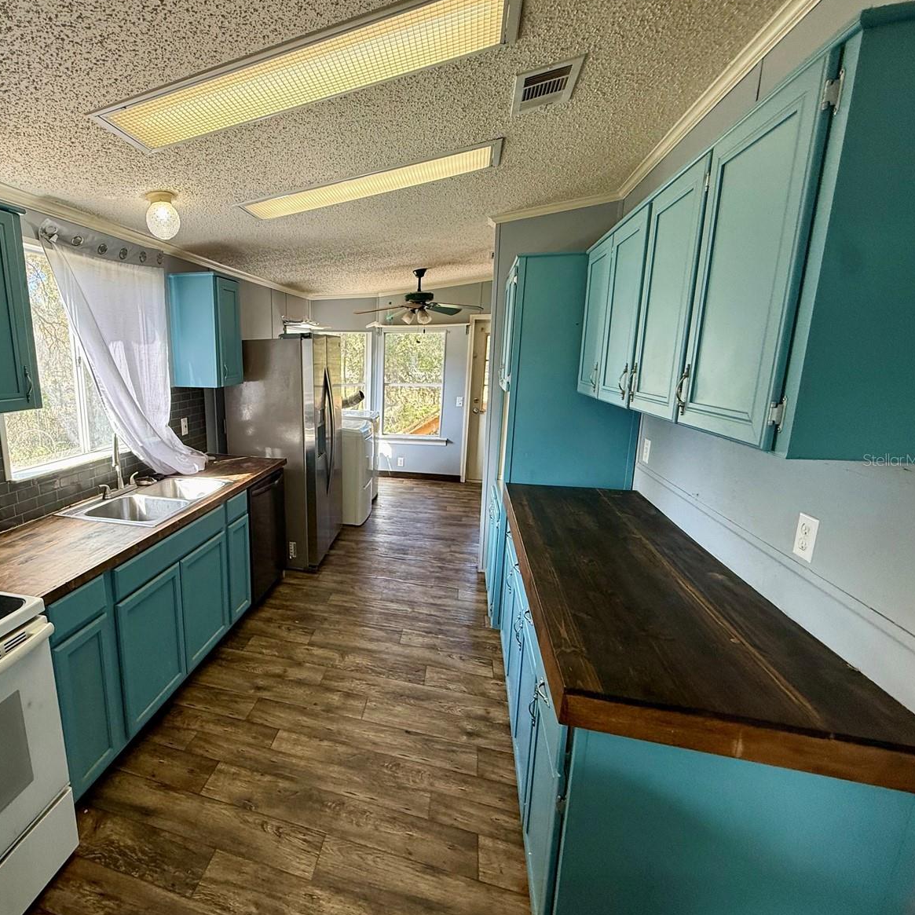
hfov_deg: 81.3
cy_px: 459
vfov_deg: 84.0
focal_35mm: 17
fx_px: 508
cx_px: 309
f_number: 2.2
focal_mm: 2.22
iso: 100
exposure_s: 1/120
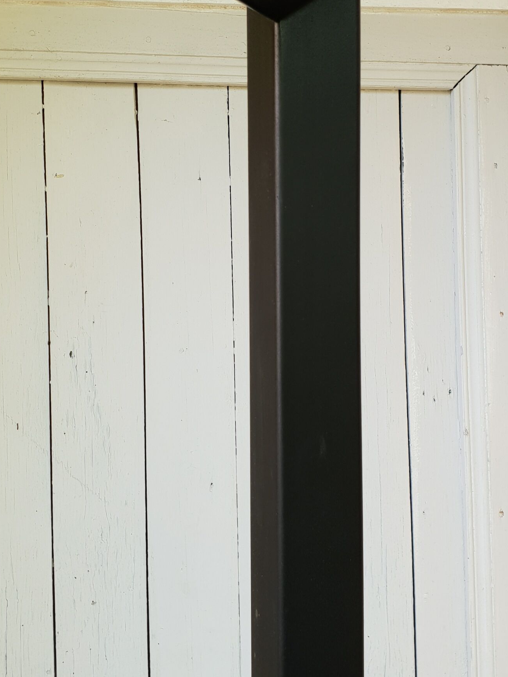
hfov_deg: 33.6
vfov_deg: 43.8
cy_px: 306
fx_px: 841
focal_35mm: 43
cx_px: 265
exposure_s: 1/50
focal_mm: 4.3
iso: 64
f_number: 2.4
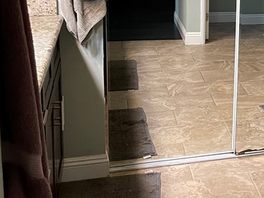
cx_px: 371
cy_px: 8
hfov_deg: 22.6
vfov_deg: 19.4
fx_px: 564
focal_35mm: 74
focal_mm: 4.2
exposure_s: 1/60
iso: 250
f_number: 1.6
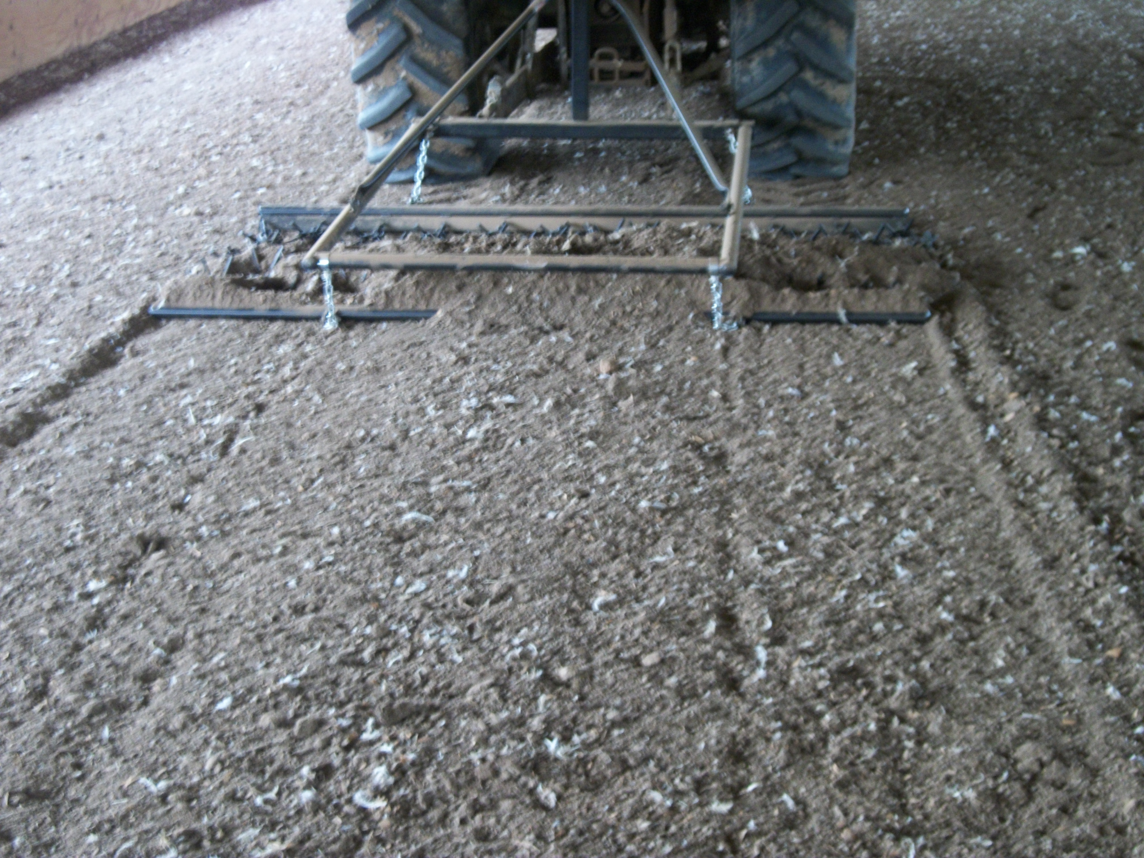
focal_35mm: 62
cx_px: 572
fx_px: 2049
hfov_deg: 31.2
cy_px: 429
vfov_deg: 23.7
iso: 160
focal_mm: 11
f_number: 4.1
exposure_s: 1/13
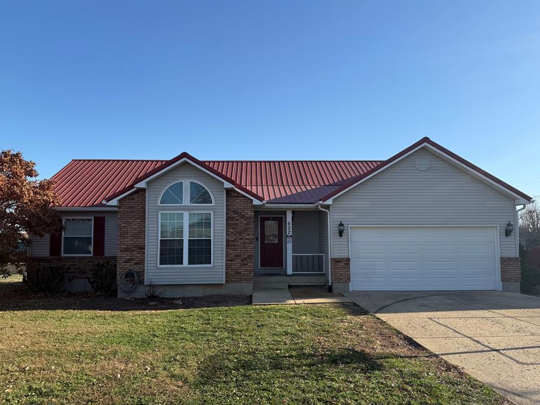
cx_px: 270
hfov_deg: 67.3
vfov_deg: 53.0
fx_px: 406
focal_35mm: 26
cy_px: 214
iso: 80
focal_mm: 6.76
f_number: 1.78
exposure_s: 1/3021
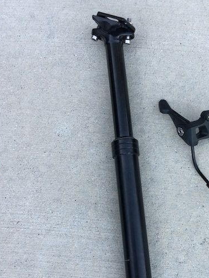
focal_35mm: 50
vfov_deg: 38.0
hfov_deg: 28.6
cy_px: 169
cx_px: 162
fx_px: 403
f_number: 2.4
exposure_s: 1/40
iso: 32
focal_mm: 3.3
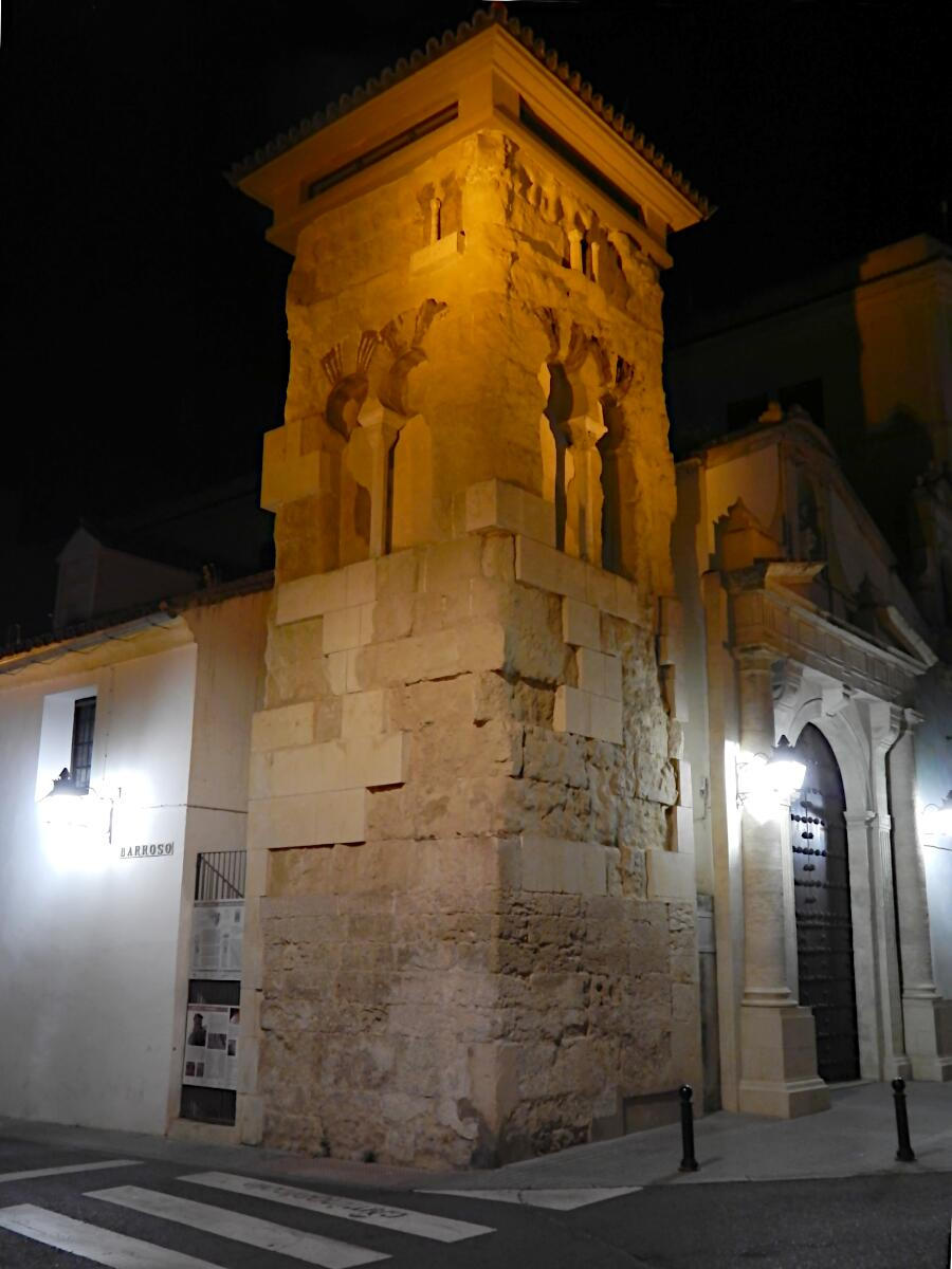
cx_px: 476
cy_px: 634
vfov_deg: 58.4
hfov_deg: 45.4
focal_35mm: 31
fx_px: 1137
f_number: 3.2
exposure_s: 1/15
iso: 800
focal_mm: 5.6
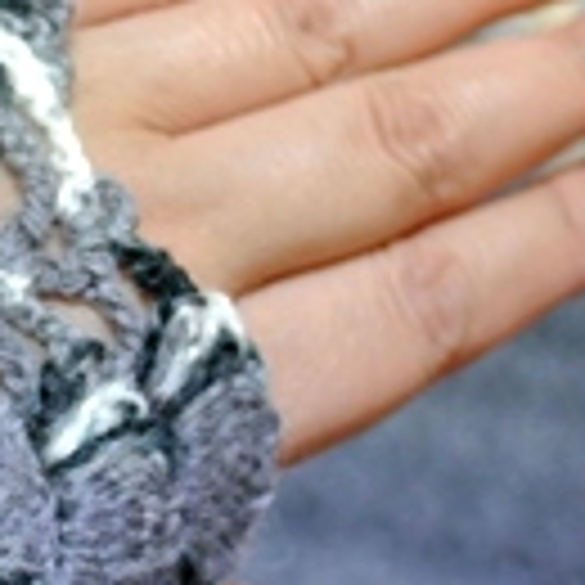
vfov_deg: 13.6
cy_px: 482
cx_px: -238
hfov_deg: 13.0
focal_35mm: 128
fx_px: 2447
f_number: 2
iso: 1400
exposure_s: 1/125
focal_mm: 18.5
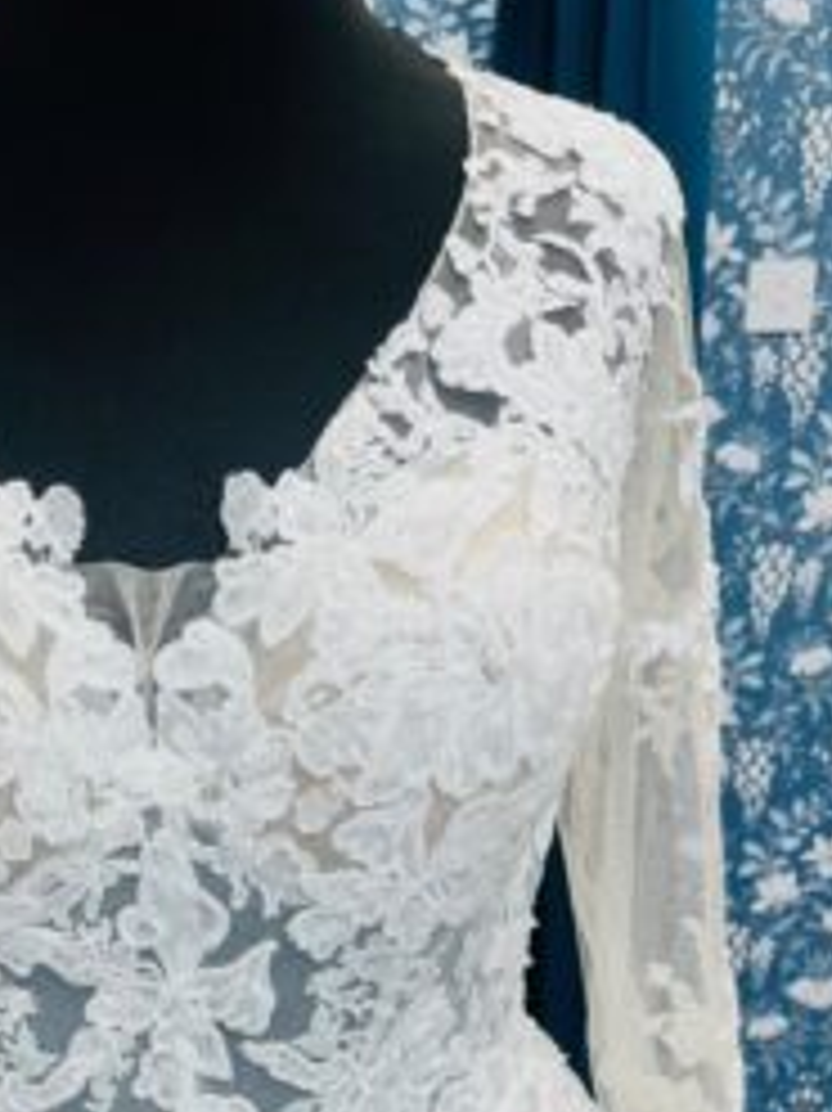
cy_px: 849
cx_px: 157
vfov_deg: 40.8
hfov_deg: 31.3
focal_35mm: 45
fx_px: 1443
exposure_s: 1/120
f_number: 1.6
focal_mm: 5.1
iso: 50
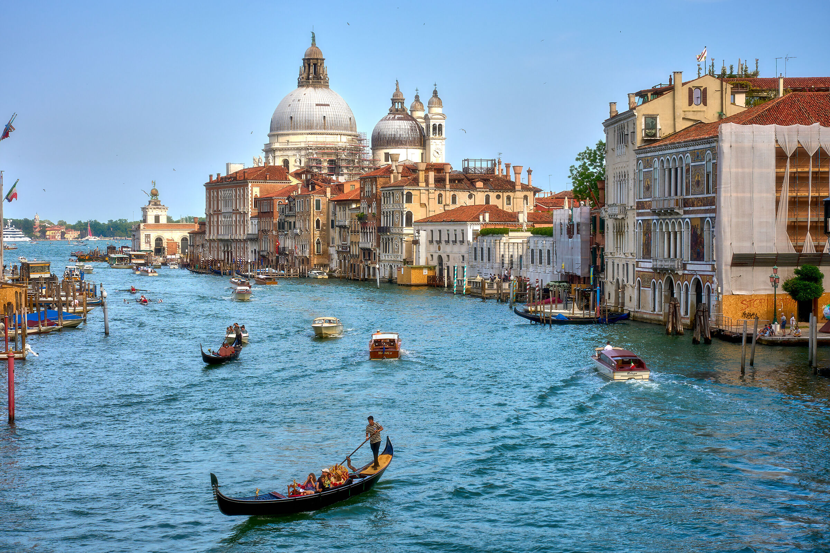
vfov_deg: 19.5
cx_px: 415
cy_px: 276
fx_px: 1614
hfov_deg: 28.8
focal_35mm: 70
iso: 200
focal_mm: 70
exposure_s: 1/250
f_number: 10
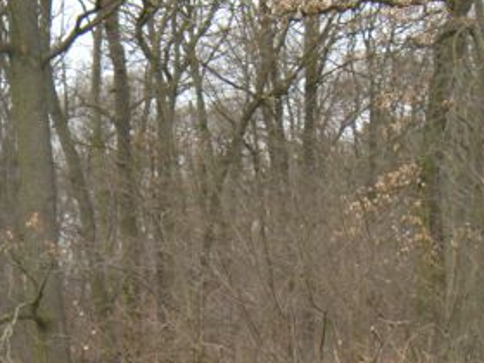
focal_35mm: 80
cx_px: 259
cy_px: 377
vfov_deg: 17.9
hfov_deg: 24.4
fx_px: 1119
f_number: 3.8
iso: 89
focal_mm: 5.9
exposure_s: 1/132
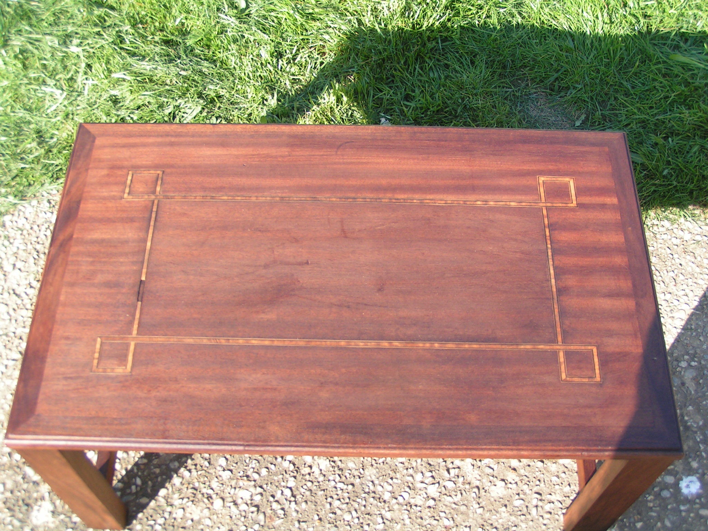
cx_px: 354
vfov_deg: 35.1
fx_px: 839
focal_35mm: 41
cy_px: 266
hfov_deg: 45.8
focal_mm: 6.3
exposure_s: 1/100
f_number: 4
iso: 50
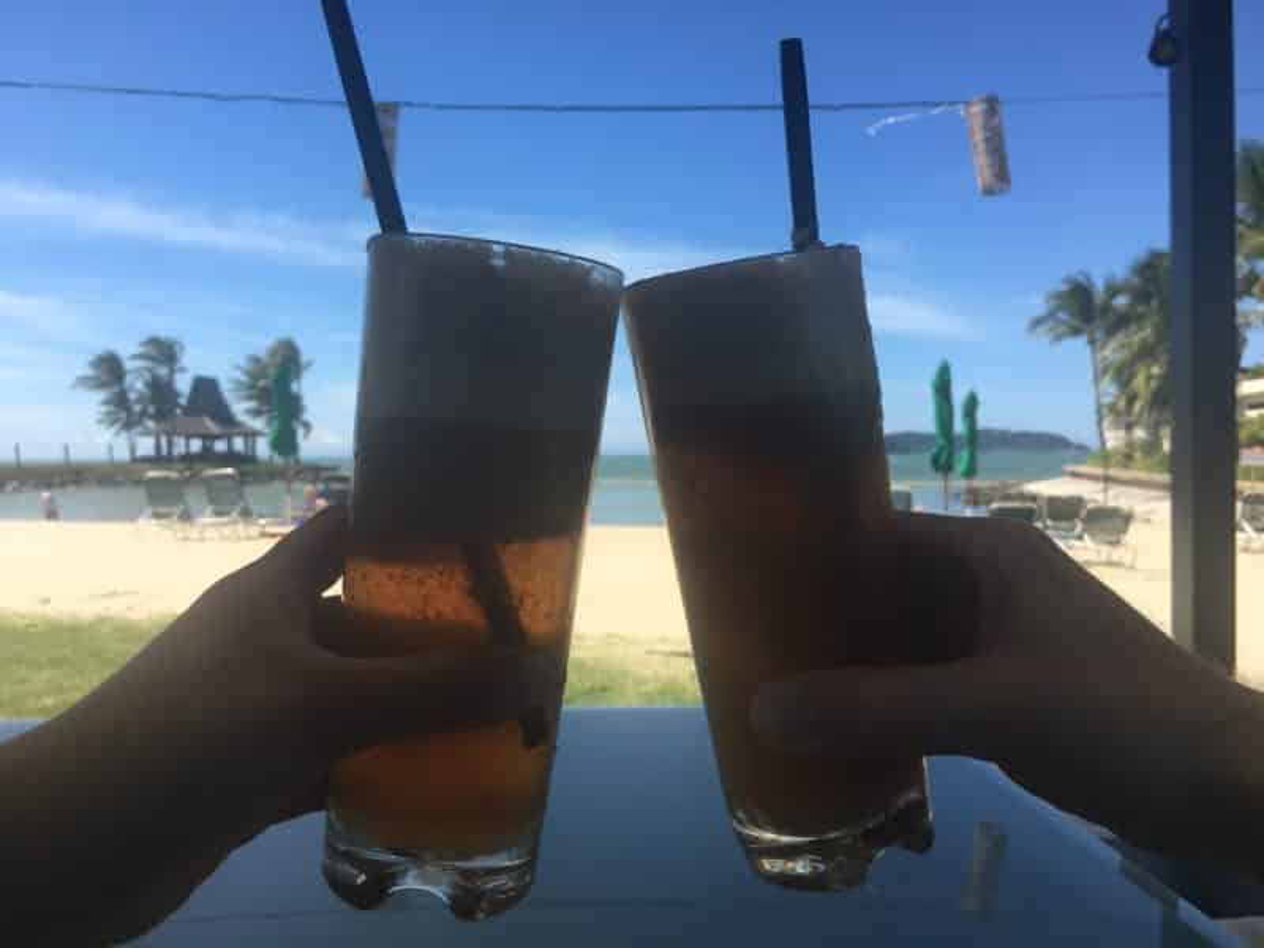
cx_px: 632
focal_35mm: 29
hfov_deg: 61.7
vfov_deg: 48.2
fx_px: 1059
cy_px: 474
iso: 25
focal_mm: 4.15
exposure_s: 1/1282
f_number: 2.2
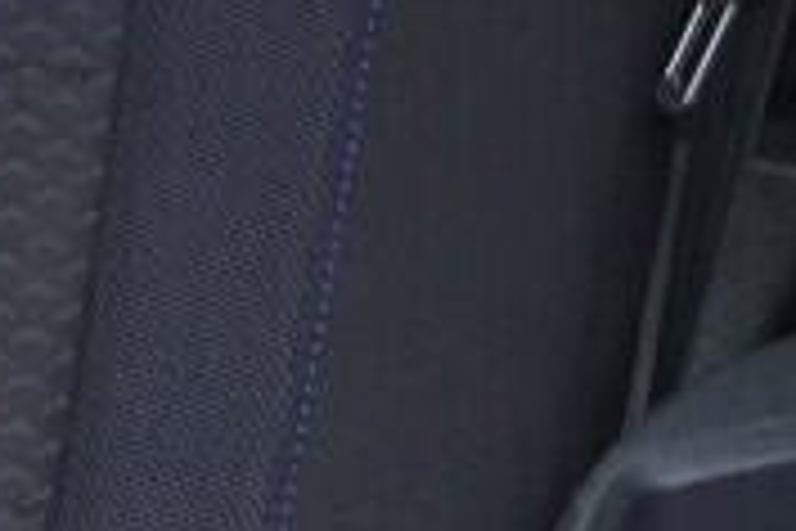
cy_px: 56
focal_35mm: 208
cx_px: -1502
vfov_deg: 6.6
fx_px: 4599
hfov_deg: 8.5
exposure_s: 1/40
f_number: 2.8
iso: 1600
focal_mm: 24
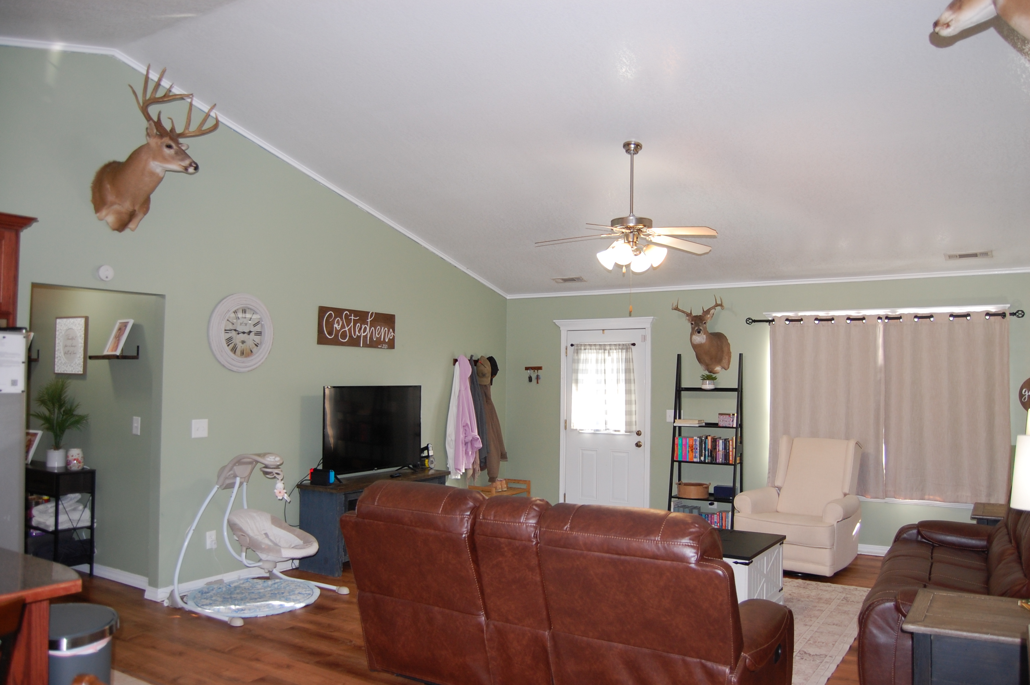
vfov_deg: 47.8
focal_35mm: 27
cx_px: 515
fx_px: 772
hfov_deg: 67.4
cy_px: 342
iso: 400
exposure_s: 1/60
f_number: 3.5
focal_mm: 18
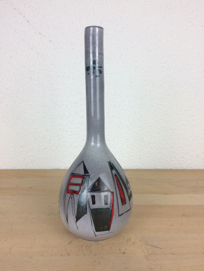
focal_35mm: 29
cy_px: 136
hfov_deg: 48.2
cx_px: 102
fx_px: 228
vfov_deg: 61.7
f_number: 2.2
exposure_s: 1/100
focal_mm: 4.15
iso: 40
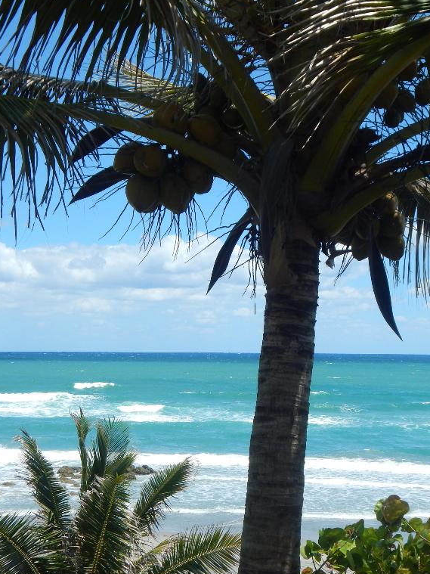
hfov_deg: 25.0
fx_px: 961
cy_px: 287
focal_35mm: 58
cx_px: 299
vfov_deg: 33.2
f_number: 7.1
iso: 125
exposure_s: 1/400
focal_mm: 7.7
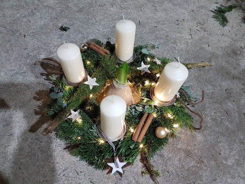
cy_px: 92
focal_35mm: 26
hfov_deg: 67.3
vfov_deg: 53.1
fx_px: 184
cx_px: 122
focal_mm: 4.2
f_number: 1.7
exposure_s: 1/25
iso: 160
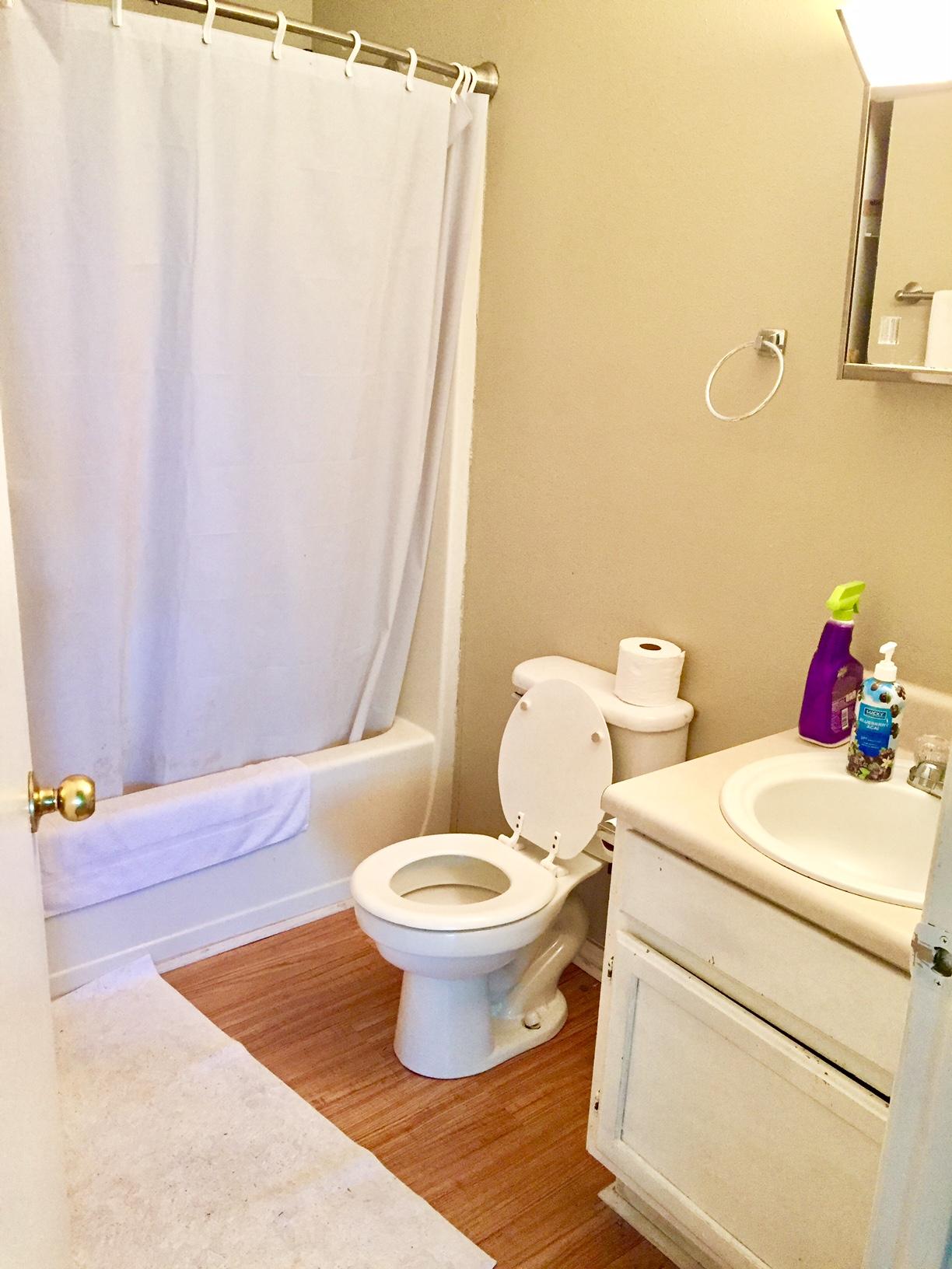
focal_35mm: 29
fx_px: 1063
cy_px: 634
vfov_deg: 61.7
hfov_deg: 48.2
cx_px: 476
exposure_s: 1/30
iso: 250
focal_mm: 4.15
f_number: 2.2
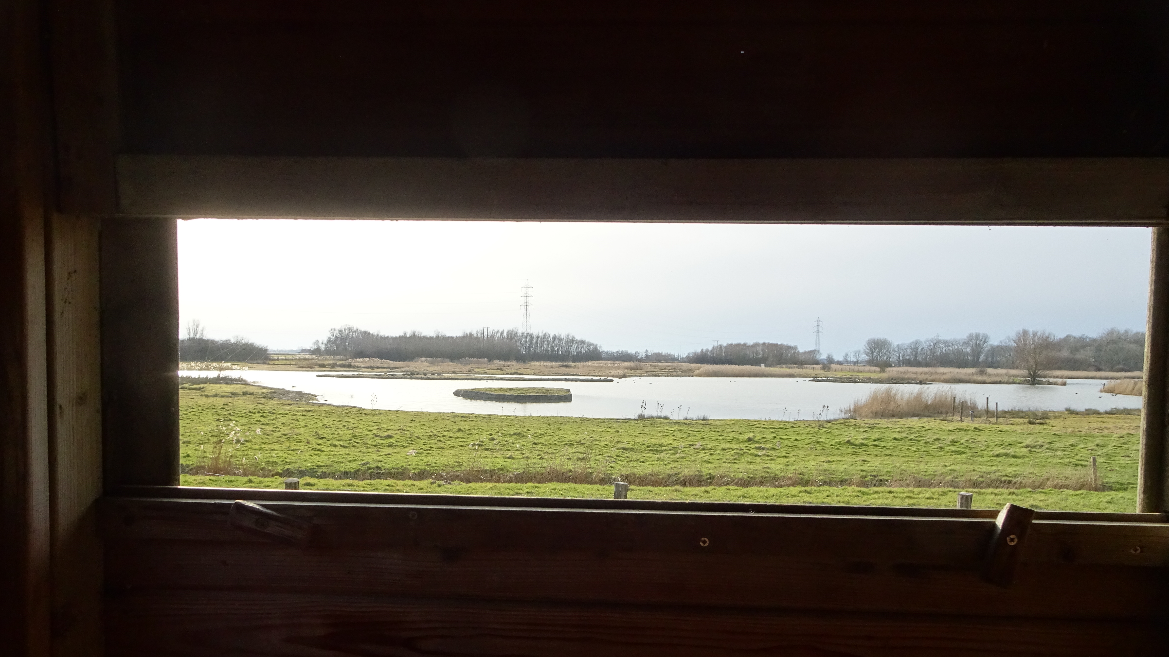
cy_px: 411
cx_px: 574
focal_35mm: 27
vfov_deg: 42.6
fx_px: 837
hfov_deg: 69.9
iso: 80
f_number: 3.5
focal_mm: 4.1
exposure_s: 1/320
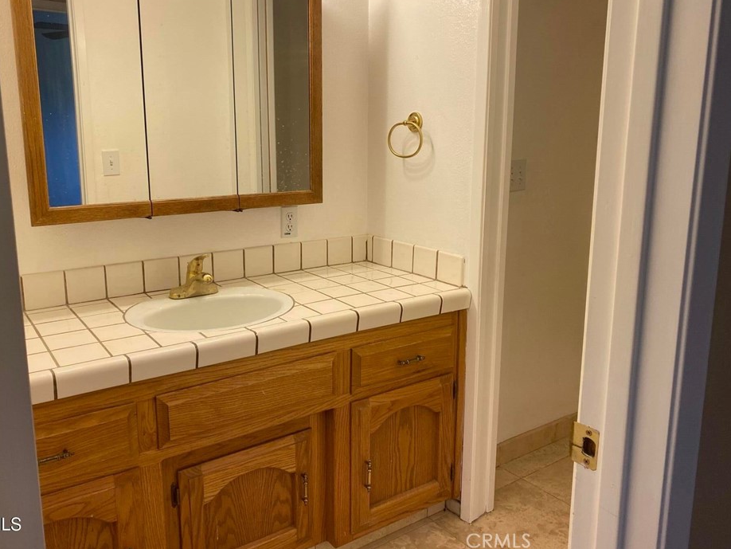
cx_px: 330
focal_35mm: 29
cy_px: 246
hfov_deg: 61.5
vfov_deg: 48.2
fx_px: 613
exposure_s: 1/120
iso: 100
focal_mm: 4.25
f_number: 1.8
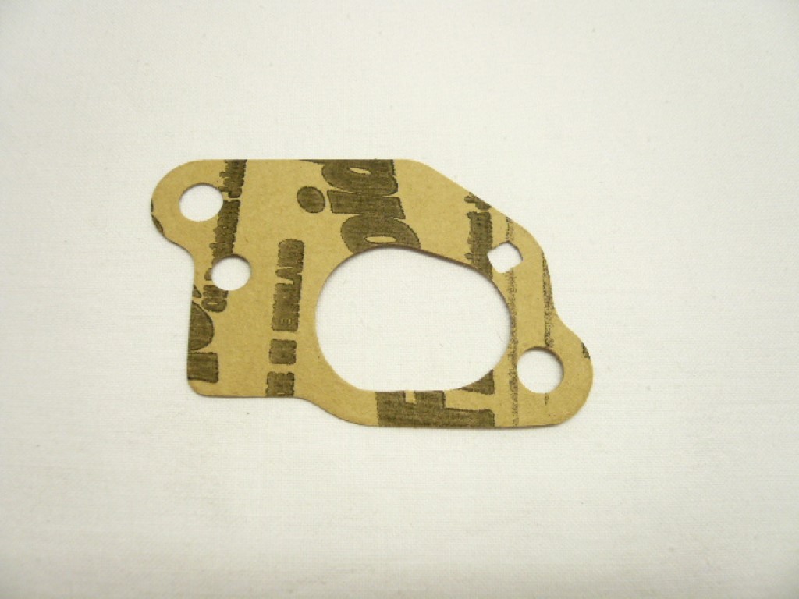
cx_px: 400
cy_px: 300
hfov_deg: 63.4
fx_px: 646
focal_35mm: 28
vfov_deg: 49.7
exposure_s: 1/30
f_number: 2.8
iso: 100
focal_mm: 4.6
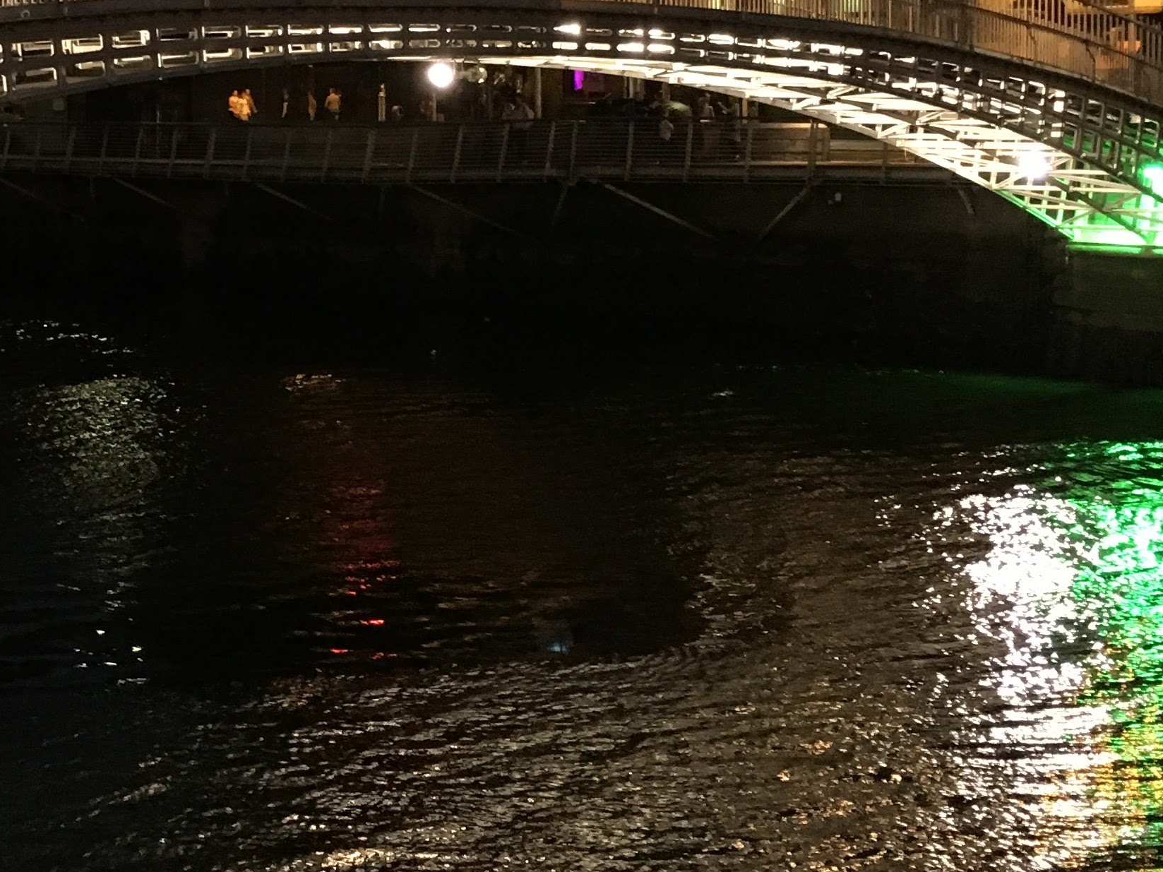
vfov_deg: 20.4
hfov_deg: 26.6
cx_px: 148
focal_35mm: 71
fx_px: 2385
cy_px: 141
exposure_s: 1/17
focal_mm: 4.15
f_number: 2.2
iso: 400
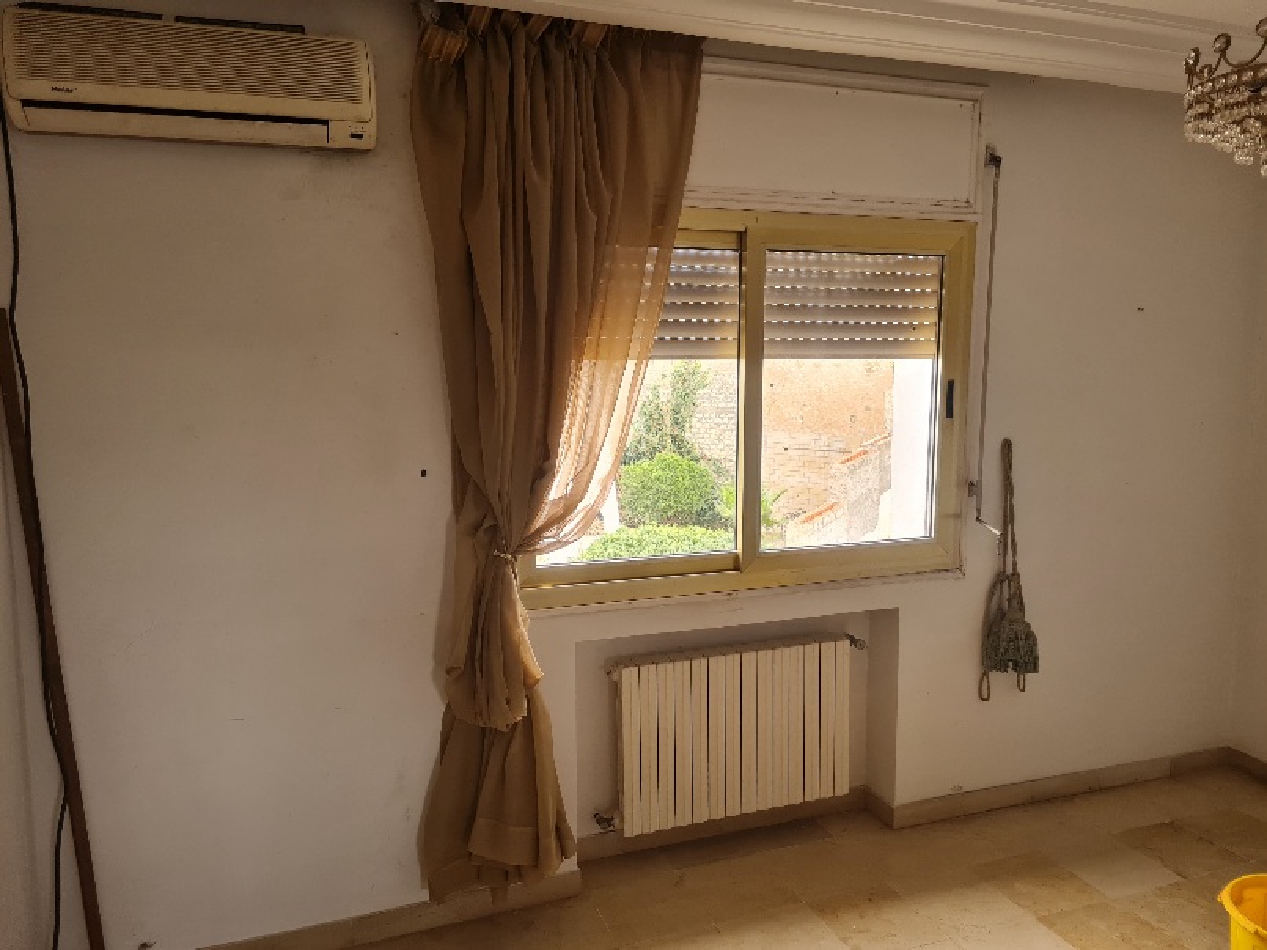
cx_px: 634
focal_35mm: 26
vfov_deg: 53.0
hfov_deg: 67.3
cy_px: 475
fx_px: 951
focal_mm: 5.4
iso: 160
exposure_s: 1/100
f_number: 1.8
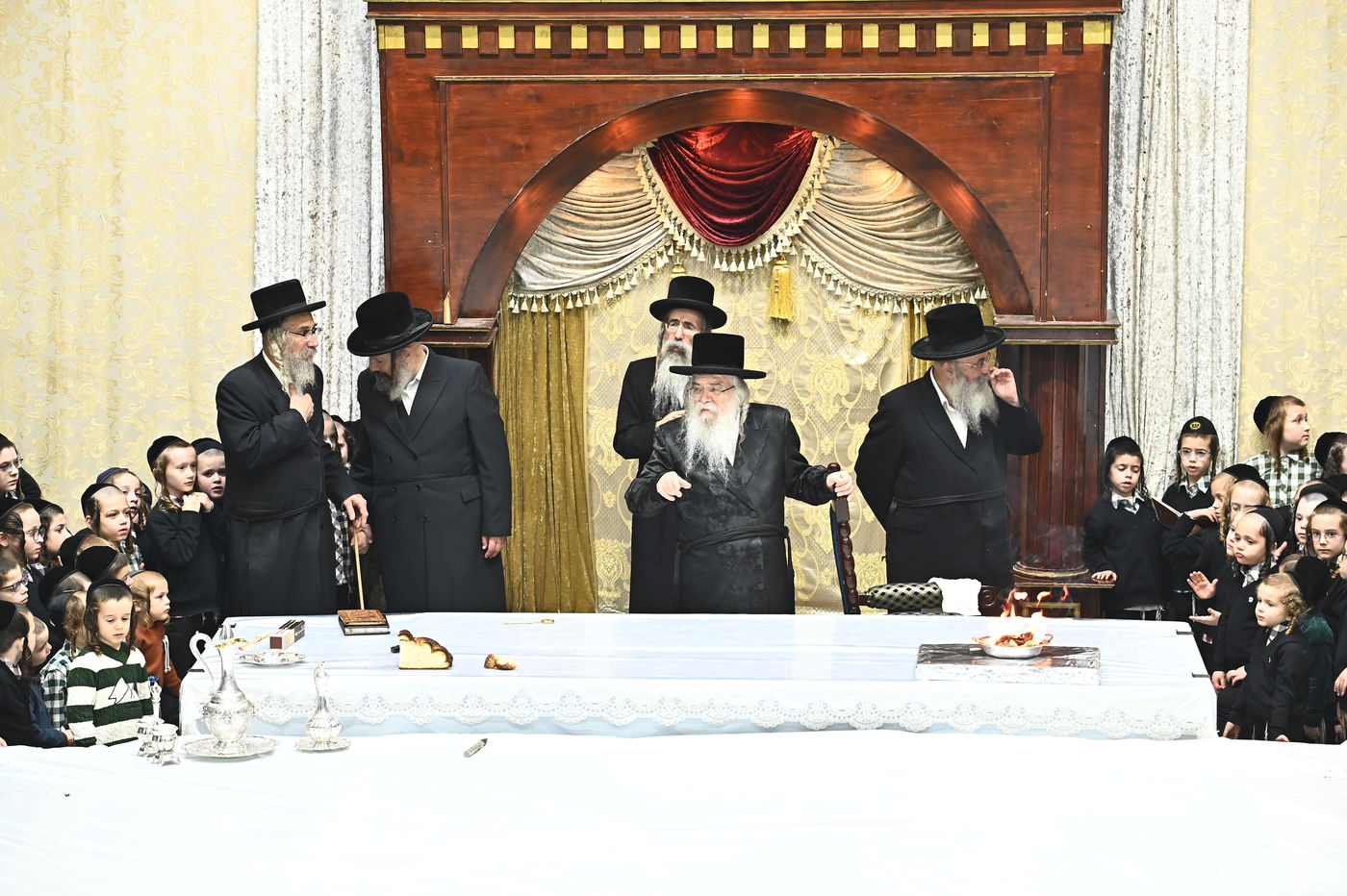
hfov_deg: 15.2
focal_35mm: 135
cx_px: 674
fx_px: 5049
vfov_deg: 10.2
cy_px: 448
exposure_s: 1/160
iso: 1600
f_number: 6.3
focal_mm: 135
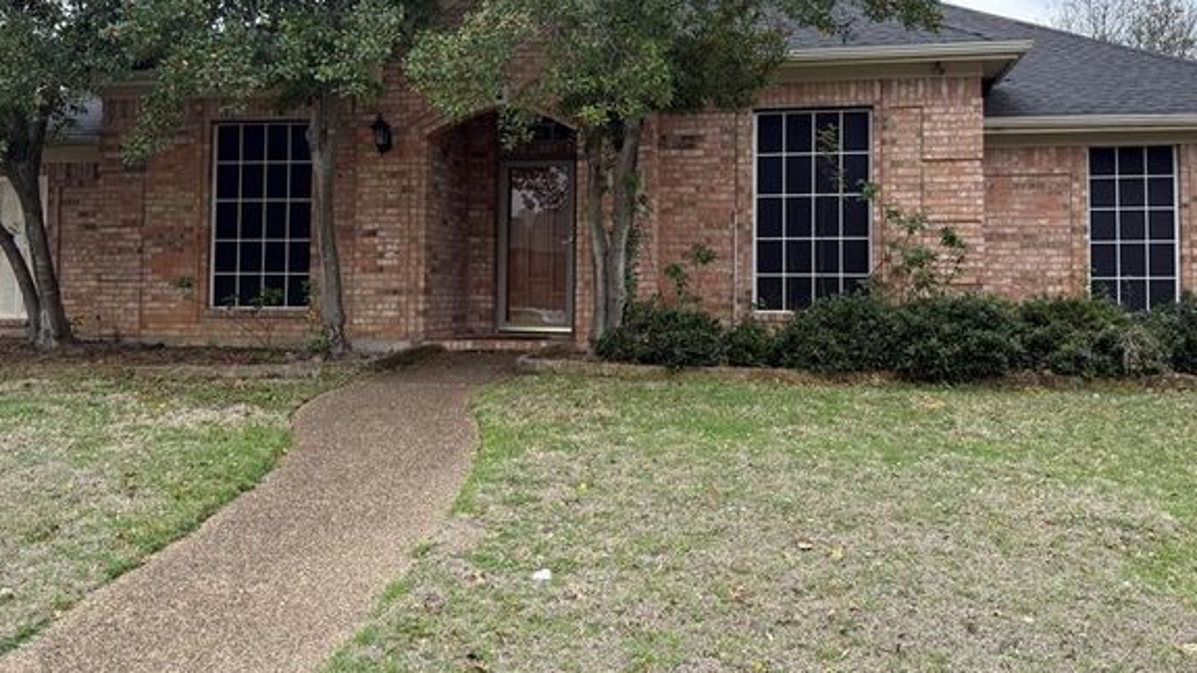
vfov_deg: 42.3
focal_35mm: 27
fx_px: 857
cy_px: 224
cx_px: 604
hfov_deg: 69.9
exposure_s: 1/2299
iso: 100
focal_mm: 6.76
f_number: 1.78
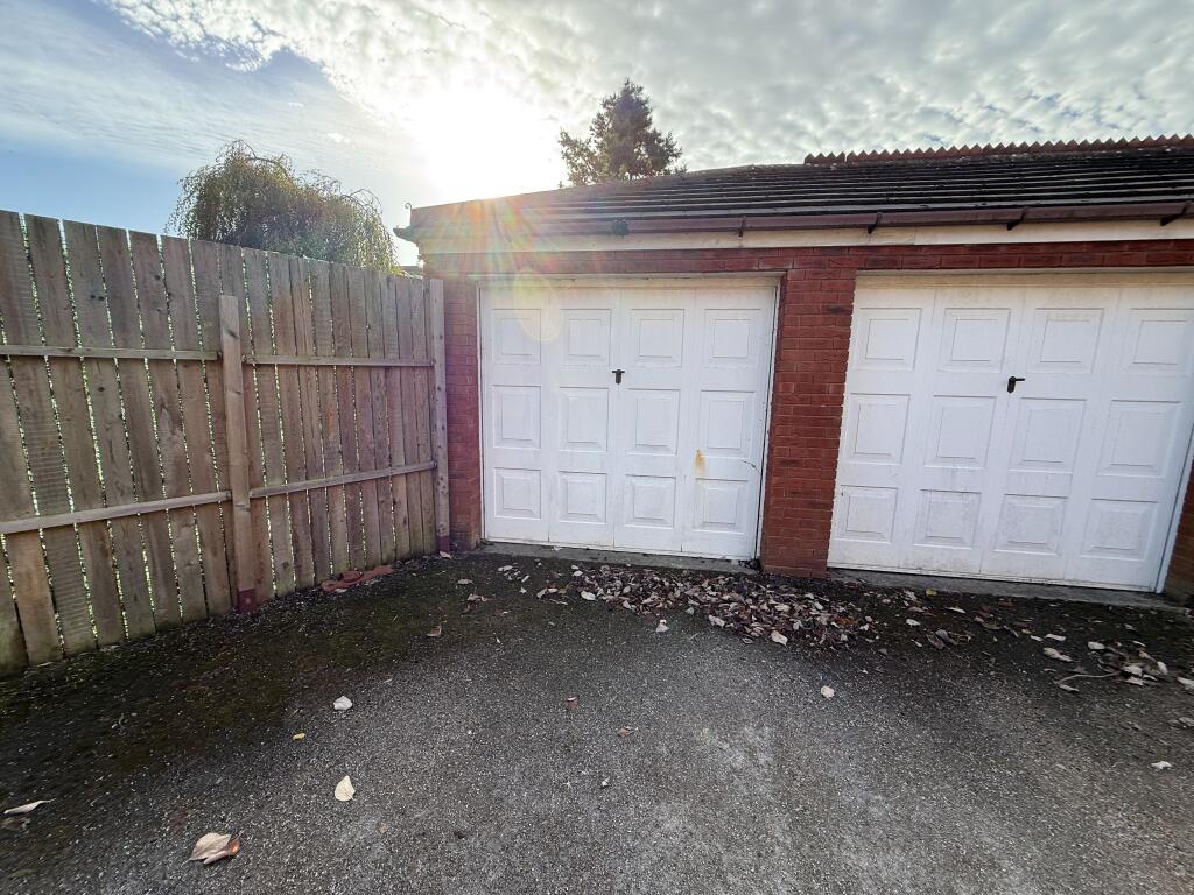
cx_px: 597
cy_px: 448
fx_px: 483
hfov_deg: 102.1
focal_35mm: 14
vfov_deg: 85.7
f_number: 2.2
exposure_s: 1/502
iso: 50
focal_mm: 2.22
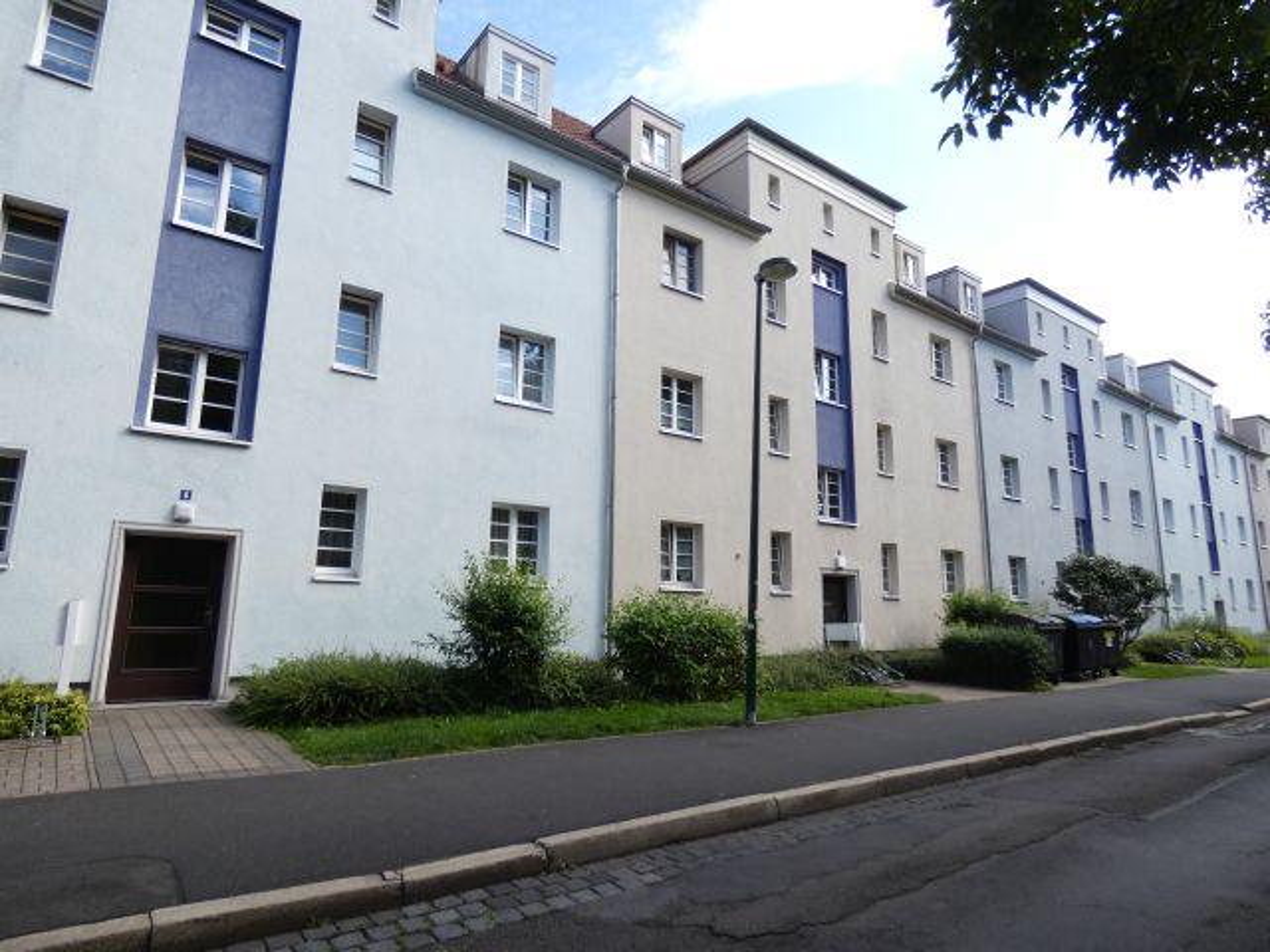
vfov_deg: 66.0
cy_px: 476
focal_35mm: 20
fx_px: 734
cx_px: 635
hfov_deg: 81.7
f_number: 2.8
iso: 80
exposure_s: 1/500
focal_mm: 3.6
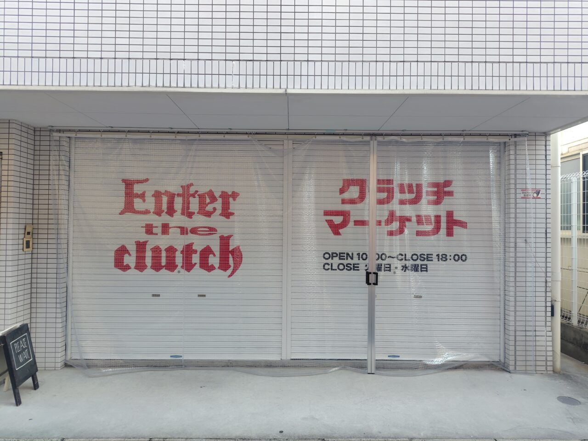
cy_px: 220
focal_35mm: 23
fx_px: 391
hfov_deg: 73.9
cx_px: 294
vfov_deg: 58.9
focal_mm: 5.6
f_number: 1.9
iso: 50
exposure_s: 1/128
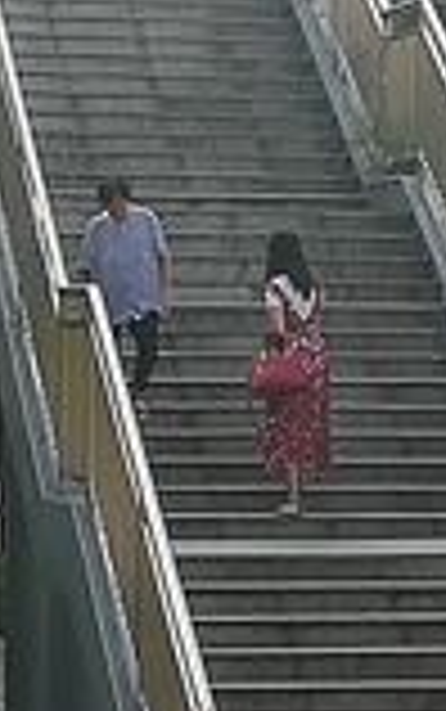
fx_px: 4678
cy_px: 331
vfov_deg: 8.7
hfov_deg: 5.4
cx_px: 514
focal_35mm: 241
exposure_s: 1/340
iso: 50
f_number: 2.2
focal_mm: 3.81
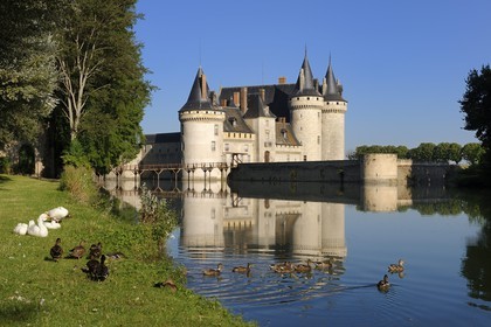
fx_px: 764
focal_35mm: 56
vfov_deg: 24.2
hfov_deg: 35.6
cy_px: 164
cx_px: 246
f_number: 18
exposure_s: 1/125
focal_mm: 56
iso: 200
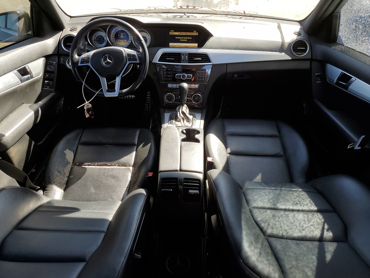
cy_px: 139
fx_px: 278
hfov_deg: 67.3
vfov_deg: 53.1
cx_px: 185
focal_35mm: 26
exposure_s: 1/370
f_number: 1.5
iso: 50
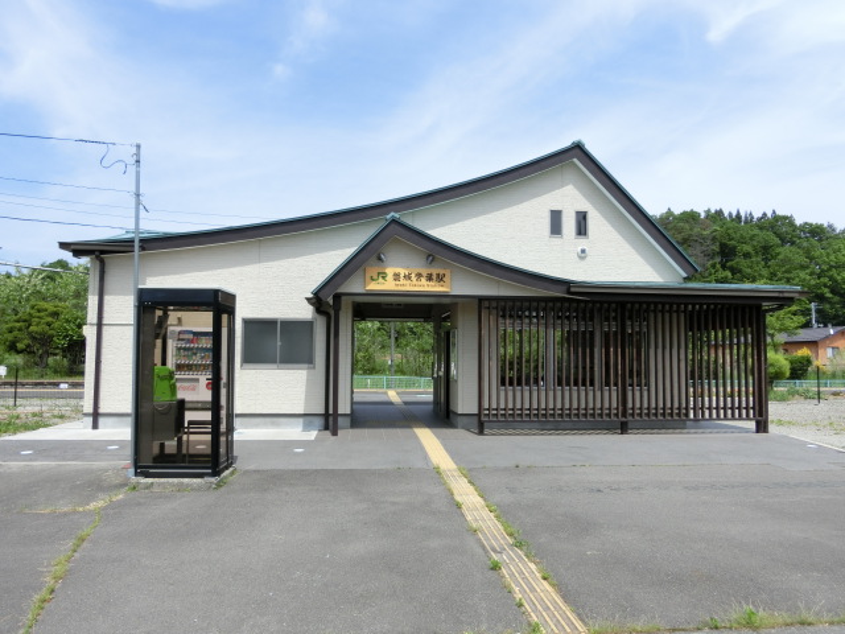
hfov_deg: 69.4
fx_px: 610
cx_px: 422
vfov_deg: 54.9
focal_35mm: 25
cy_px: 317
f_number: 3.5
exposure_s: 1/800
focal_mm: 4.5
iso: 80
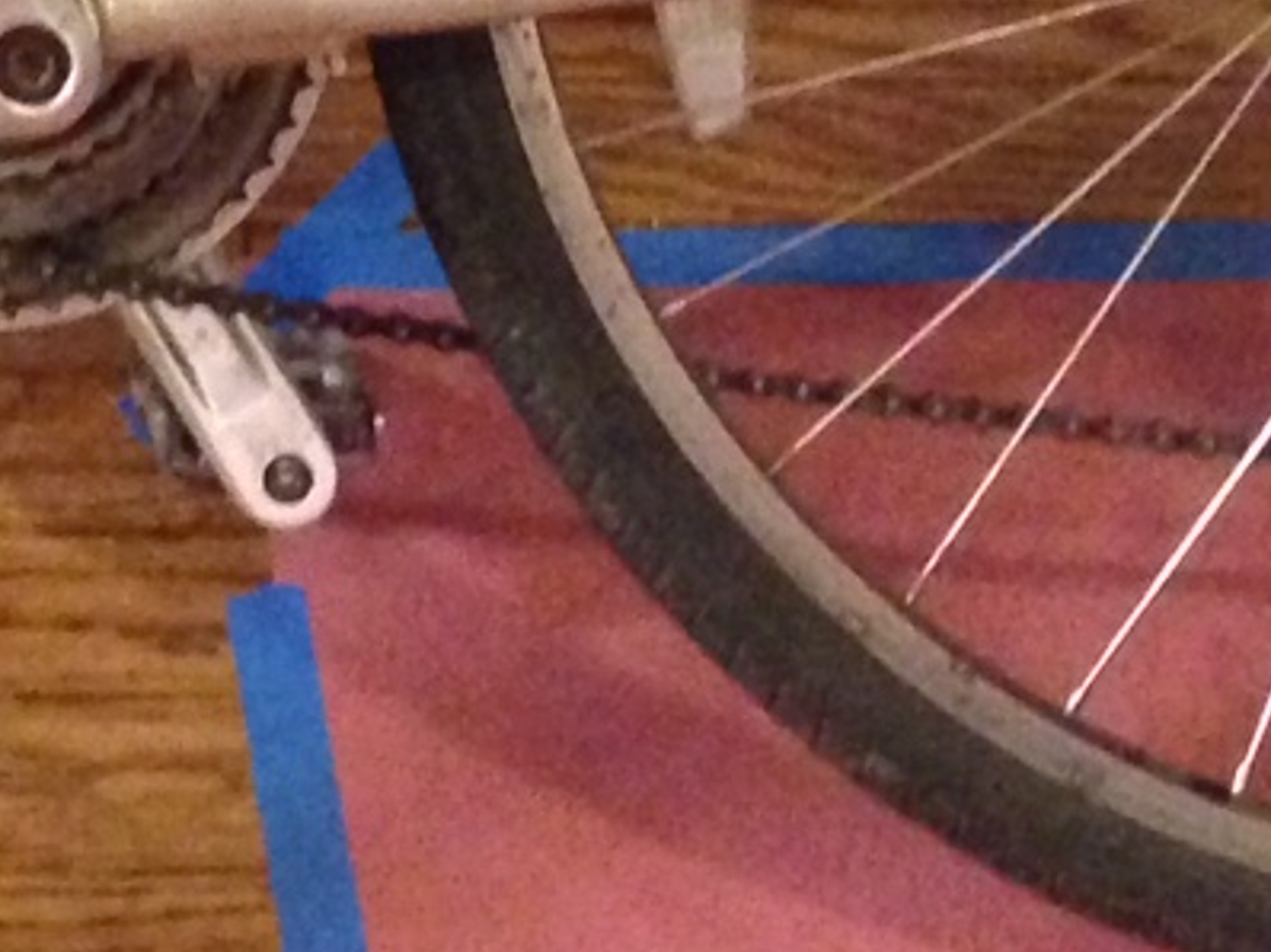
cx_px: -367
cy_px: -1022
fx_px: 6238
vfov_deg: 8.3
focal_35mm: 170
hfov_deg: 11.3
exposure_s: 1/15
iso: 800
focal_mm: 4.12
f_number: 2.4
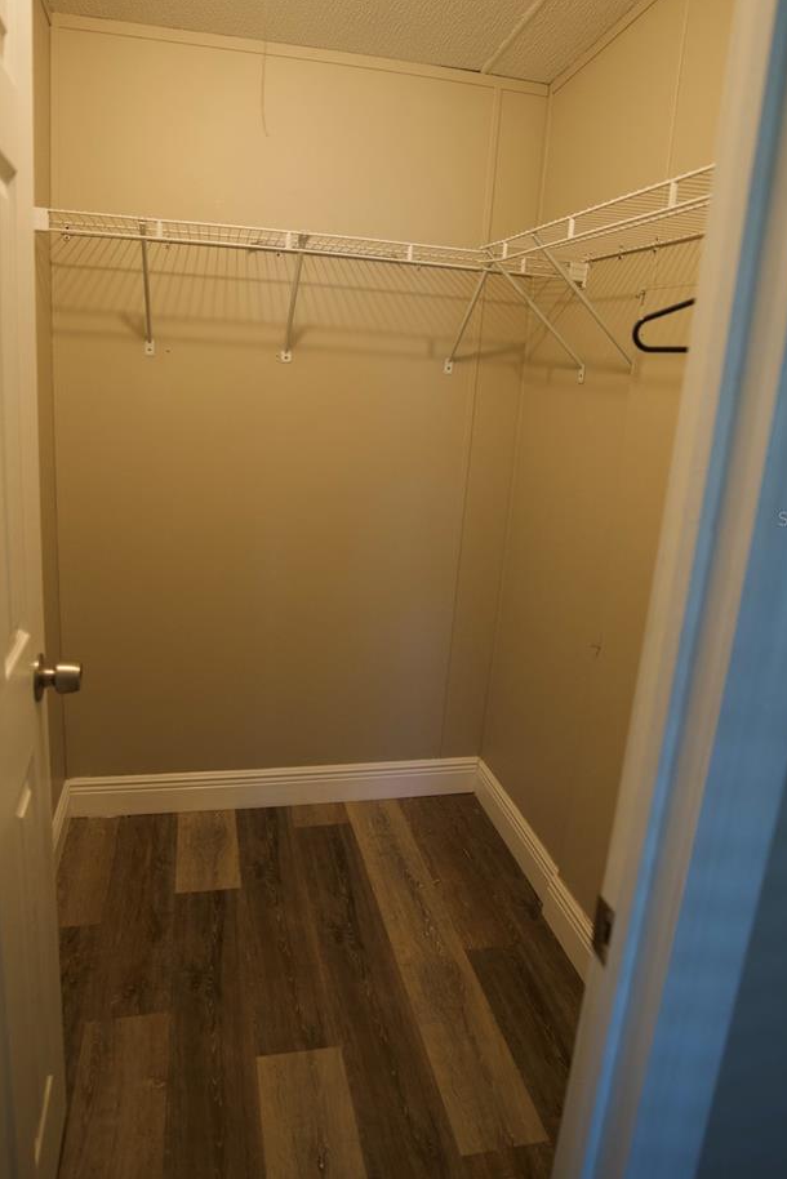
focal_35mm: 21
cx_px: 348
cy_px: 519
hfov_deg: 59.4
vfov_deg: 80.8
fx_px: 688
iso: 2000
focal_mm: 16
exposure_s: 1/160
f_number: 2.8
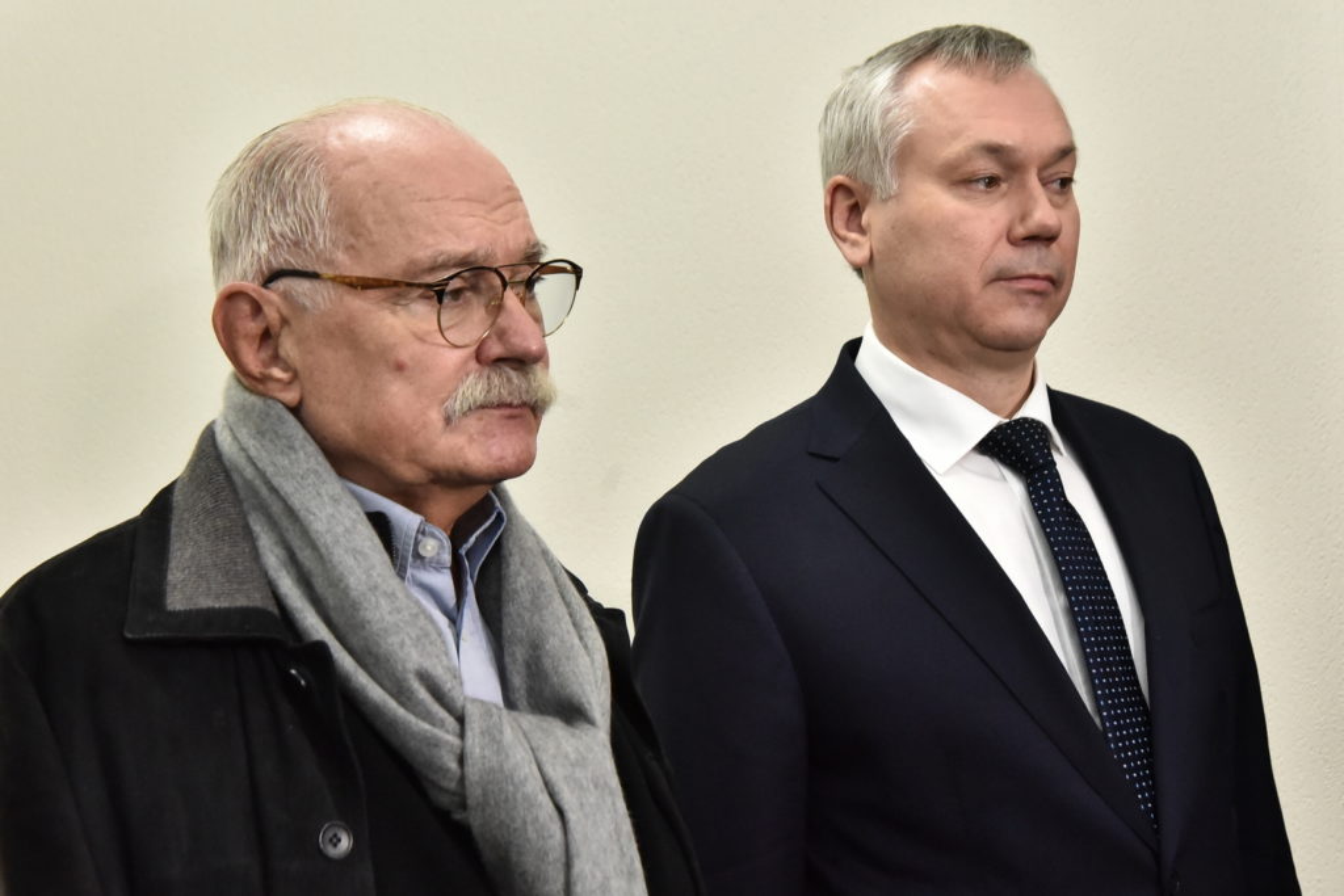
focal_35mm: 50
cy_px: 448
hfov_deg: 39.6
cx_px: 672
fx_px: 1867
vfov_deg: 27.0
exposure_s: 1/100
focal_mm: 50
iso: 6400
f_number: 8
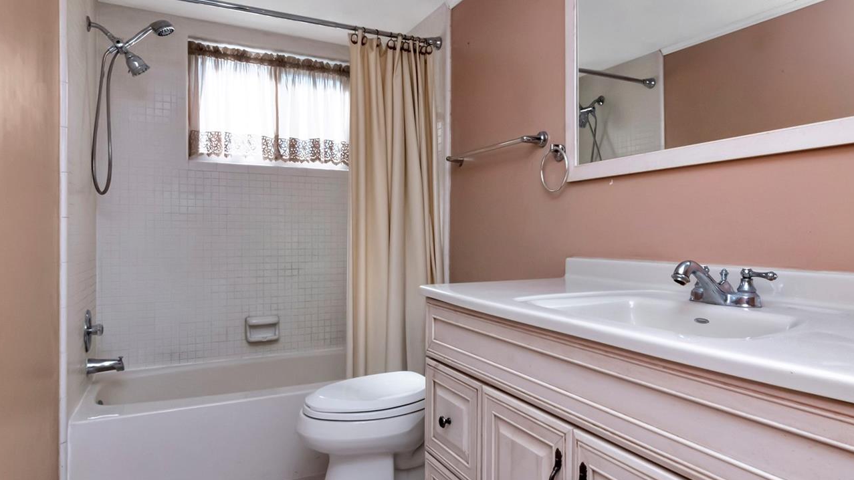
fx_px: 490
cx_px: 443
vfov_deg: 52.1
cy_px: 217
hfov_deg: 82.1
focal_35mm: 22
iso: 800
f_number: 14
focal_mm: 11
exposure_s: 1/125
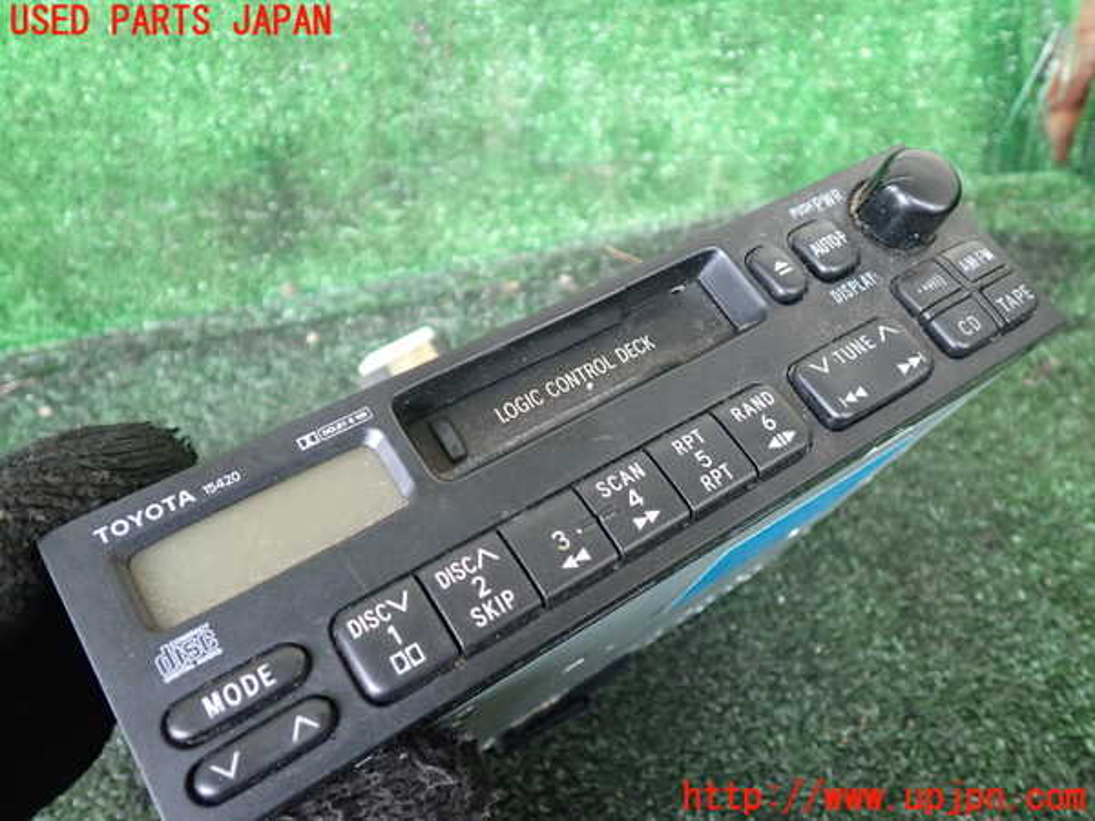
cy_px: 410
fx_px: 949
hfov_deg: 60.0
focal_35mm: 30
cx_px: 548
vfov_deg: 46.8
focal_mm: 5.4
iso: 320
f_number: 2.3
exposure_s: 1/30
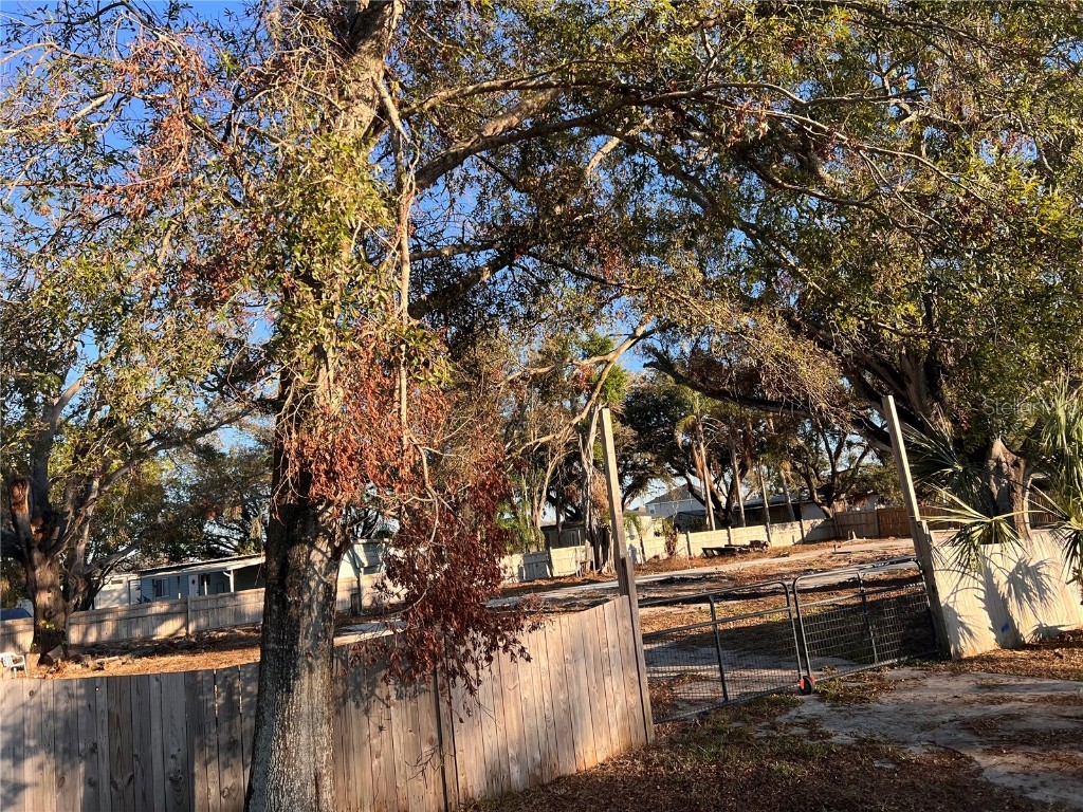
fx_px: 813
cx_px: 542
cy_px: 406
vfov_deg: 53.1
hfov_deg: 67.3
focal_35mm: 26
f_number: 1.5
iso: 50
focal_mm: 5.7
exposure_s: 1/1135
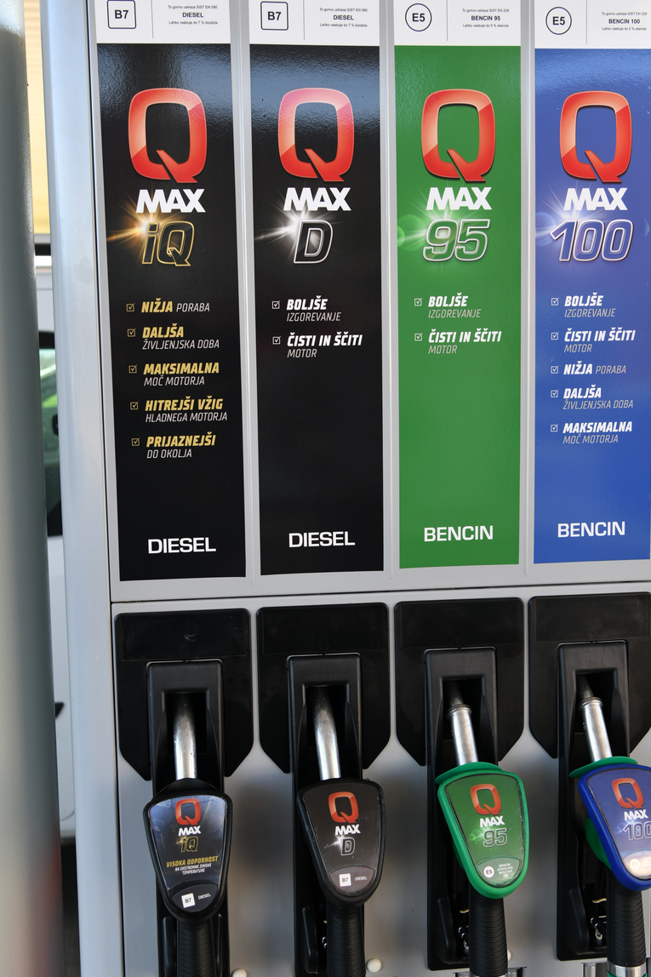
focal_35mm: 43
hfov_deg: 31.2
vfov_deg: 45.4
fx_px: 1167
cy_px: 488
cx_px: 324
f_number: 4.5
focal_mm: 35
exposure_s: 1/160
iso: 125
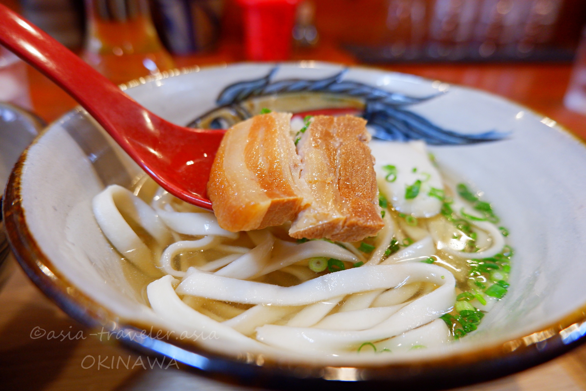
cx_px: 293
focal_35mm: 23
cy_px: 196
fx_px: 374
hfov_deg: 76.1
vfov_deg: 55.1
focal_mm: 15
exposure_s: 1/34
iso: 1000
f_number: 3.5
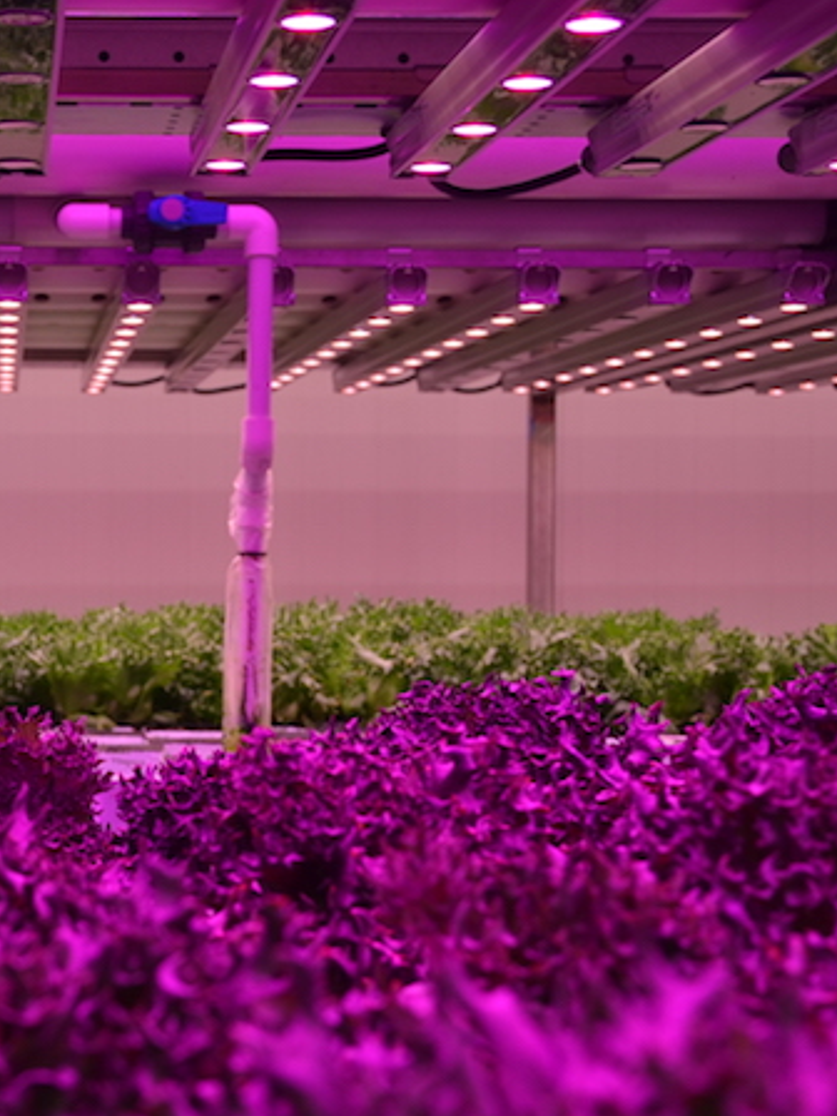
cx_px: 22
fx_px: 2611
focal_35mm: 81
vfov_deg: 24.1
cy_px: 541
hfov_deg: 17.8
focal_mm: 28
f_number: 5.6
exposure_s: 1/125
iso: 320
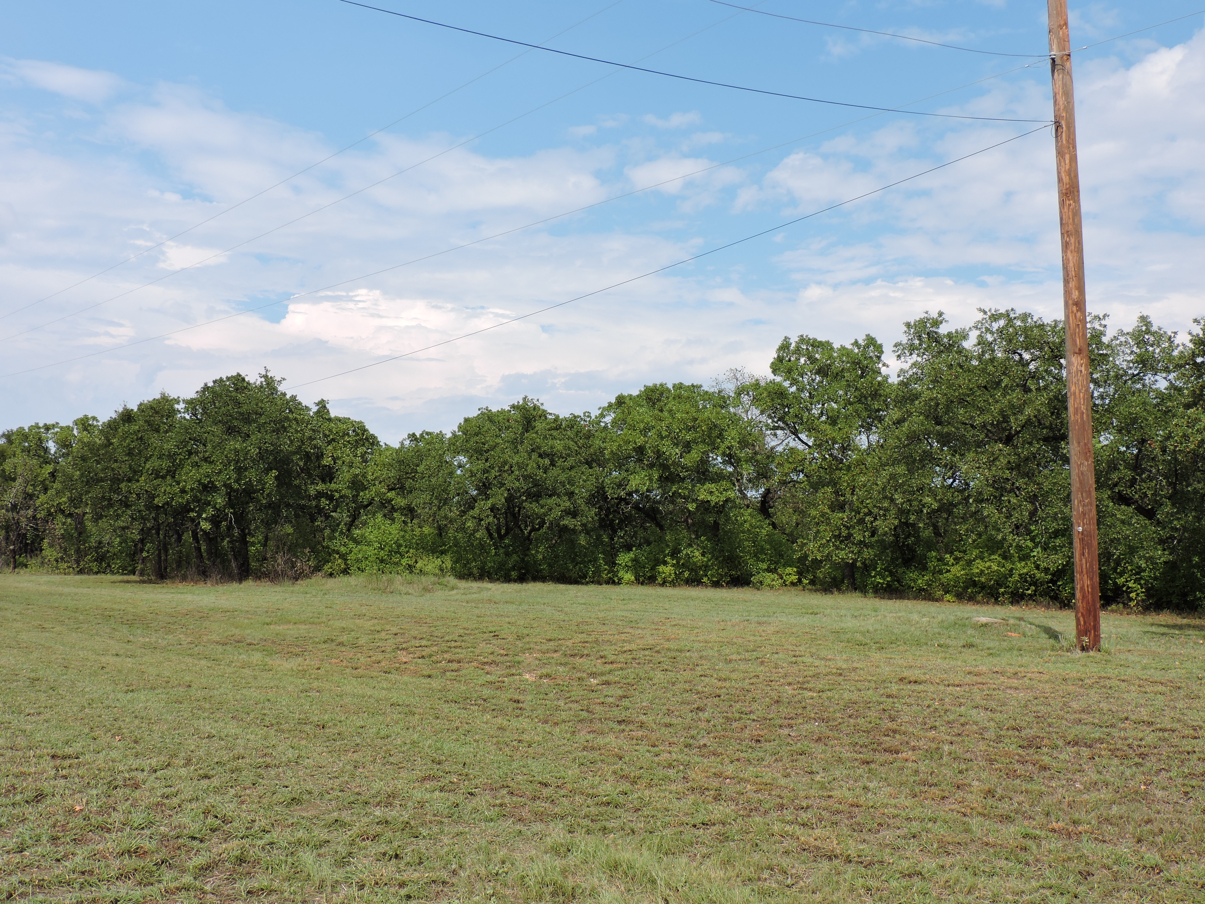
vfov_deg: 42.9
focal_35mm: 33
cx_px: 602
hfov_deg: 55.4
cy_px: 452
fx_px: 1149
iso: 100
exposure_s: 1/1000
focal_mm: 5.9
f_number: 3.2
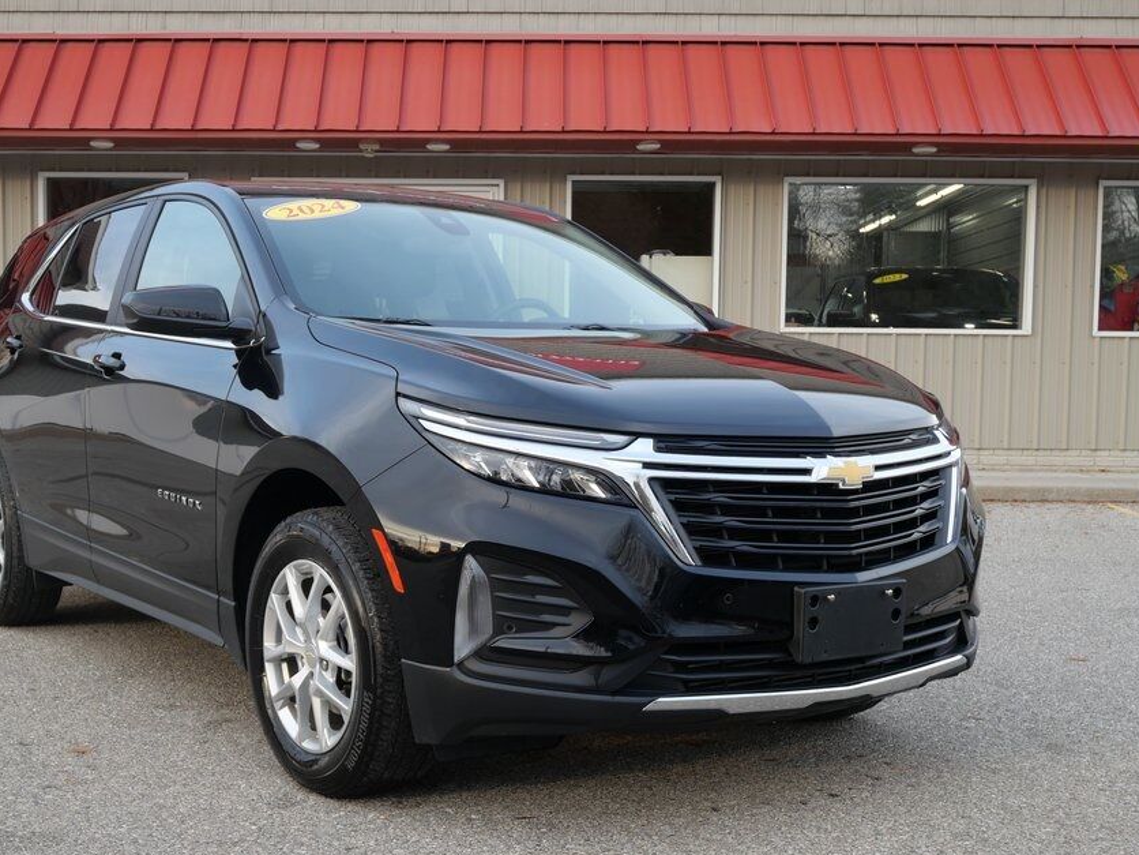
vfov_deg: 29.6
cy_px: 522
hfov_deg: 38.7
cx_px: 455
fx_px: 1612
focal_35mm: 49
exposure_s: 1/80
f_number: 4.6
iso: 200
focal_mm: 20
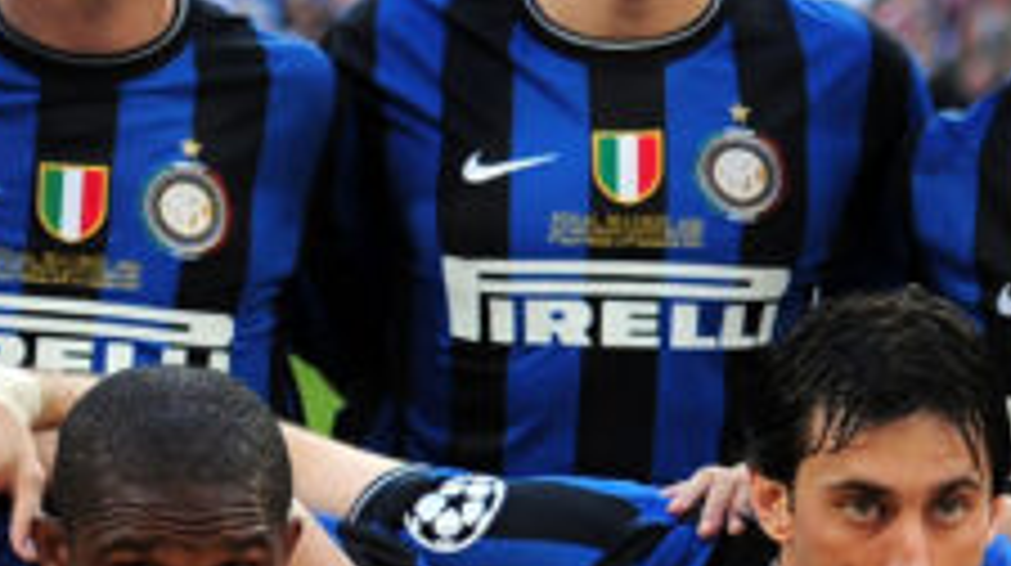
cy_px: 734
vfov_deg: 3.6
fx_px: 8944
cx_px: -139
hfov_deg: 6.4
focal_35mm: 334
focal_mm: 70
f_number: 3.2
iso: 800
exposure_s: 1/1000
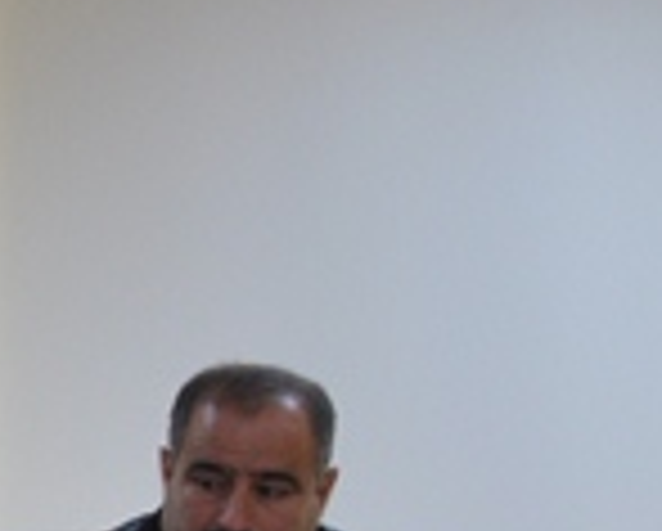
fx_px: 5249
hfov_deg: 6.8
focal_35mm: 268
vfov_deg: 5.8
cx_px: -1045
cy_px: 691
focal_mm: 35
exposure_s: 1/25
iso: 400
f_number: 4.5
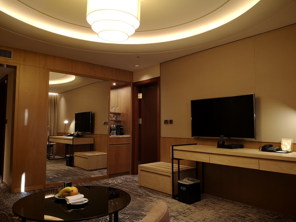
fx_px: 231
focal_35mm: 27
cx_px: 148
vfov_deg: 51.4
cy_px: 111
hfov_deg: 65.3
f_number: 1.8
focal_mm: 3.95
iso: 125
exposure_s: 1/40
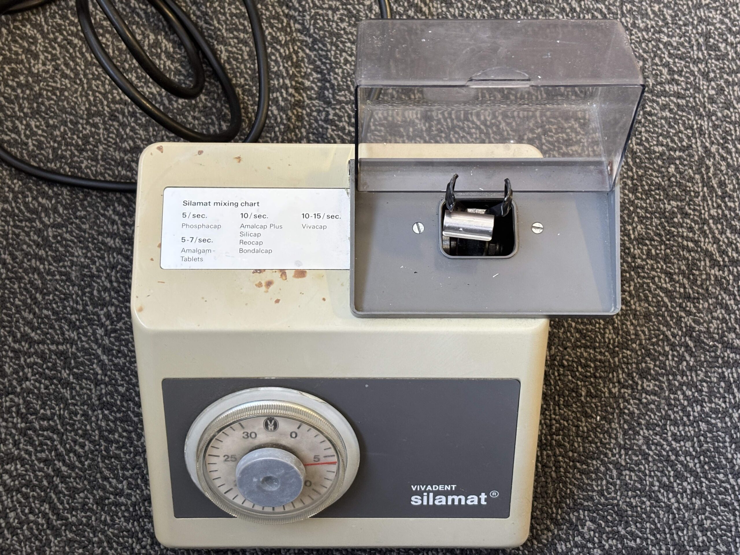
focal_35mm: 52
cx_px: 370
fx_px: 1112
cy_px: 278
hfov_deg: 36.8
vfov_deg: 28.0
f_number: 1.6
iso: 160
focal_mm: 5.96
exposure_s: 1/33
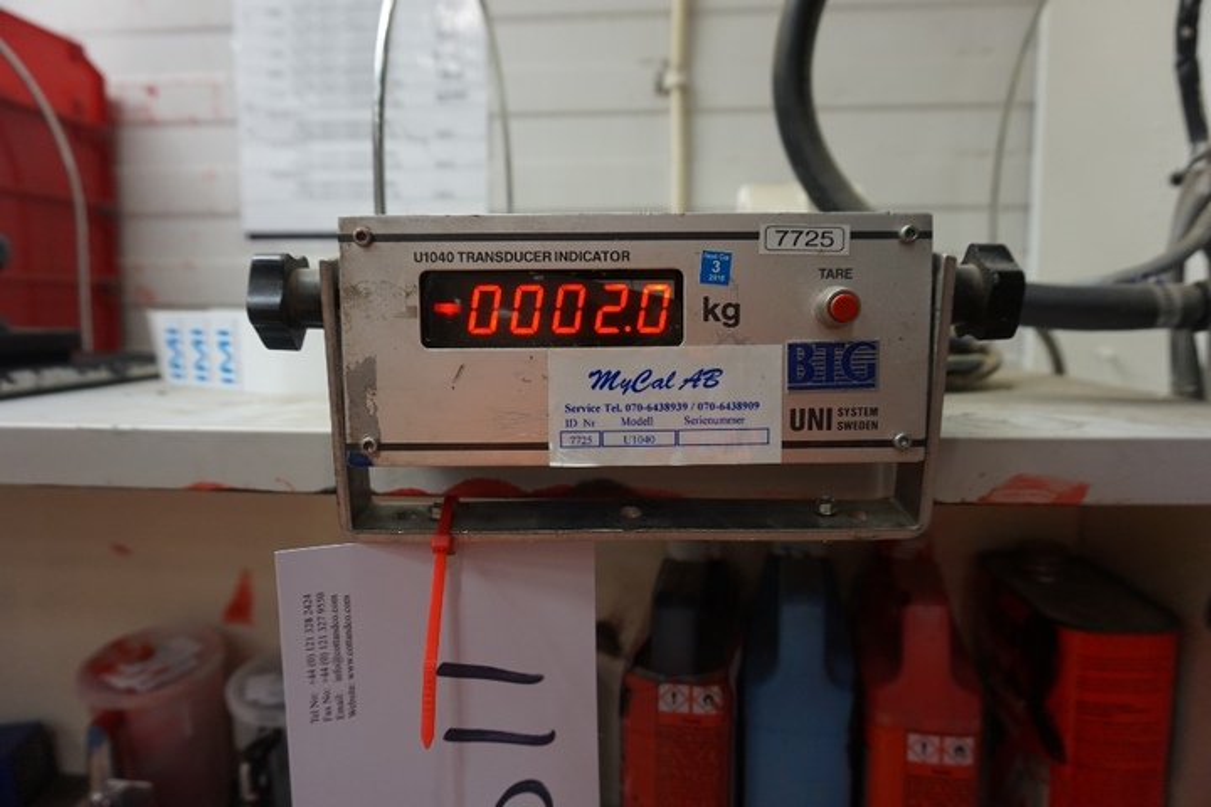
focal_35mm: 24
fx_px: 807
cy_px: 404
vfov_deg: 53.1
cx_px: 606
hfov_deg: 73.7
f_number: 4
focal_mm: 16
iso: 500
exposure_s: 1/60
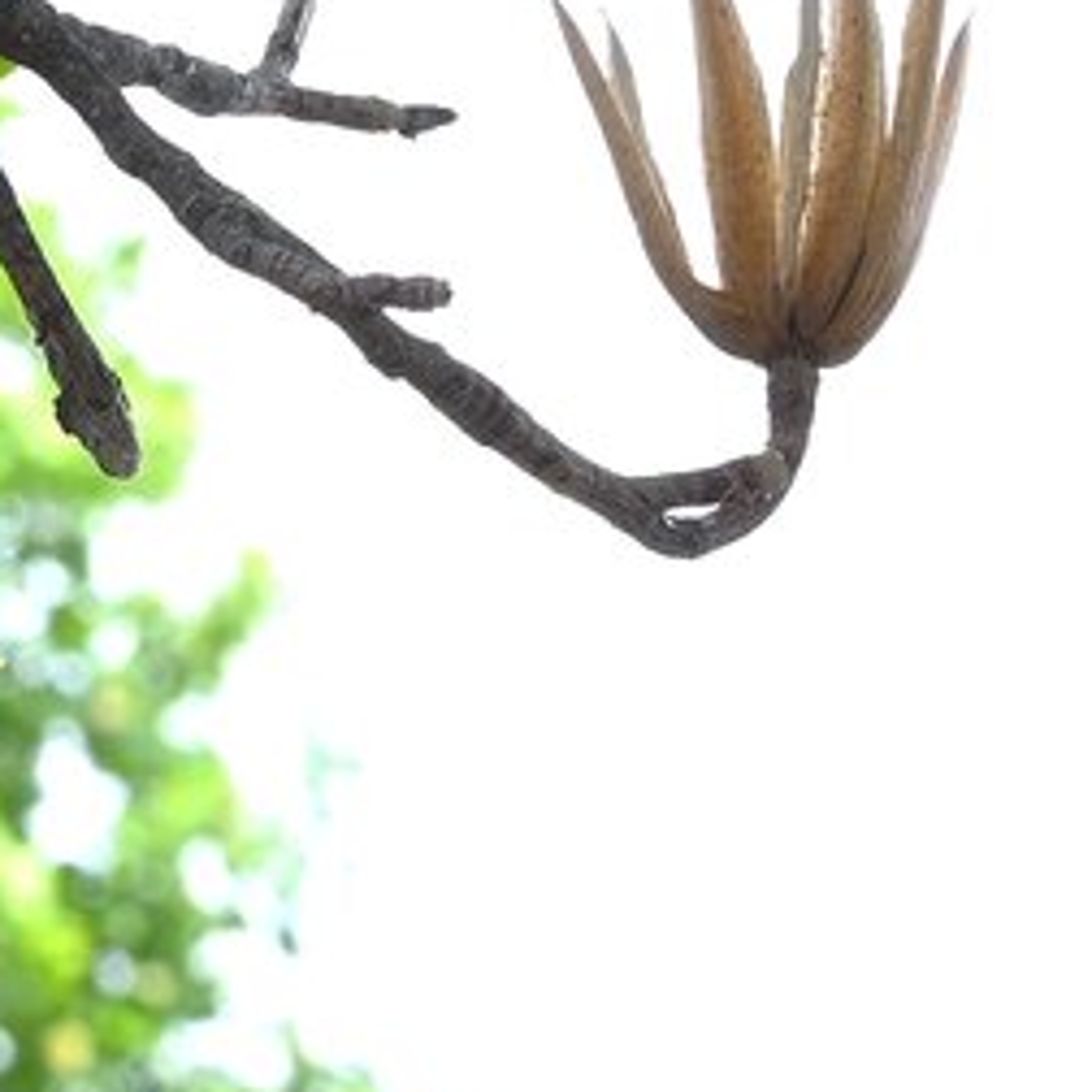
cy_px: -481
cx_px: -1018
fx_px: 9636
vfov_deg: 6.4
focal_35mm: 270
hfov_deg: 6.3
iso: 200
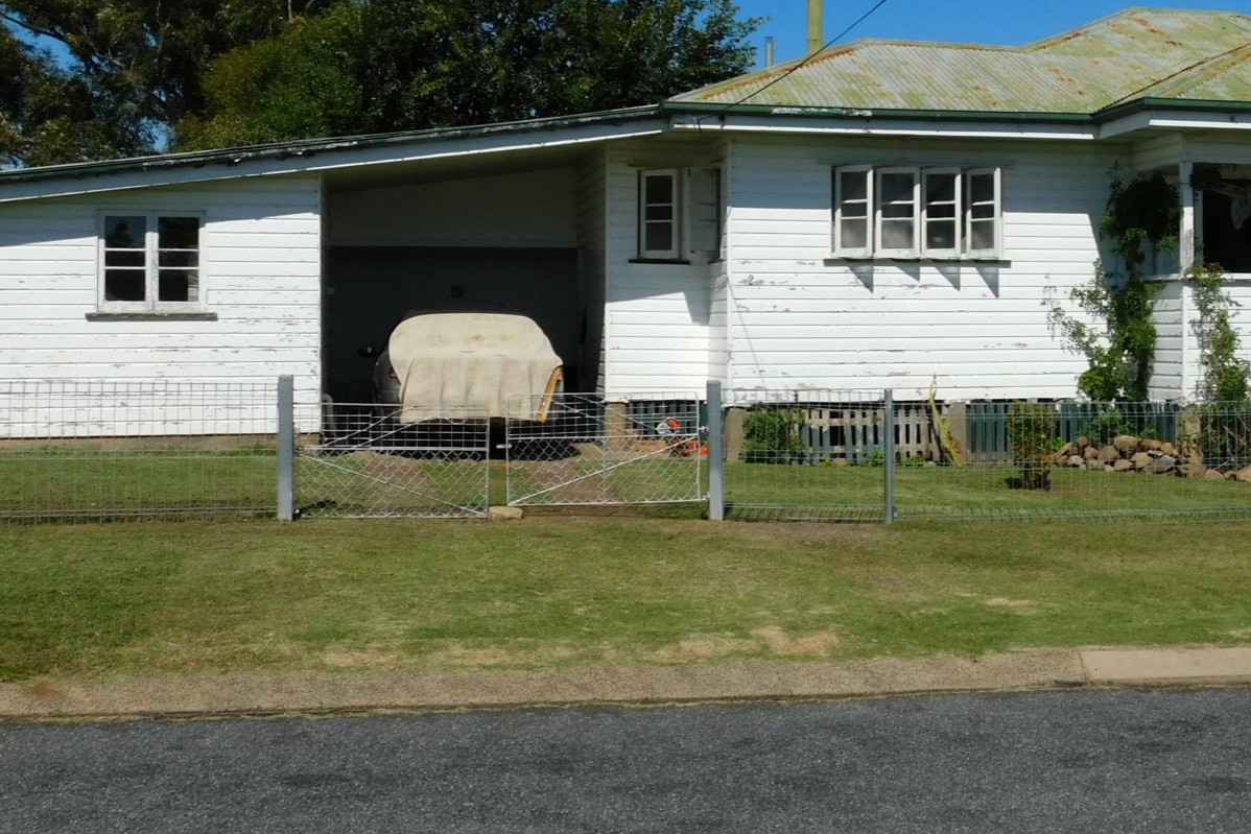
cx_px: 902
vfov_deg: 26.9
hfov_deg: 38.8
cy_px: 316
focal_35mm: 50
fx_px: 1738
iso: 125
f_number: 6.4
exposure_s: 1/1000
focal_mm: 5.3
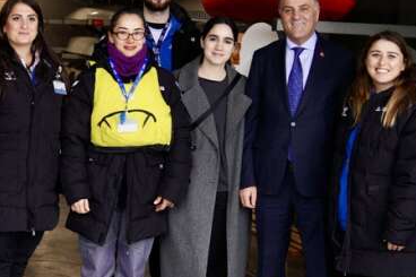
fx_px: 1005
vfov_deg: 15.7
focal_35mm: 87
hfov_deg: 23.0
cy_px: 134
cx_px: 71
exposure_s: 1/400
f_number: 2.8
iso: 640
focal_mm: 25
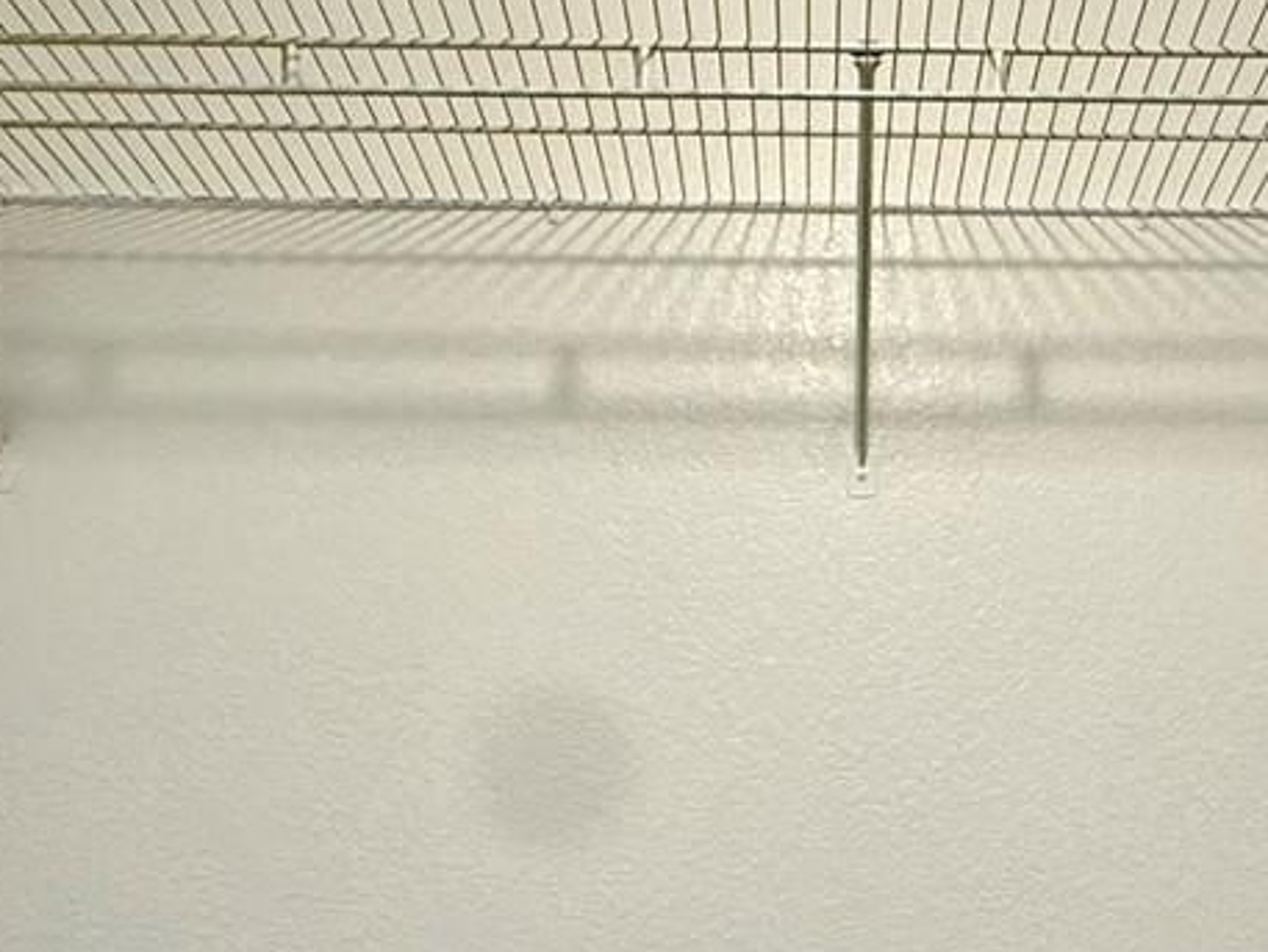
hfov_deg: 38.5
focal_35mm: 49
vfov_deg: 27.4
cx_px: 846
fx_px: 1795
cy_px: 1027
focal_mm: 2.22
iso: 160
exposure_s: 1/120
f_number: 2.2
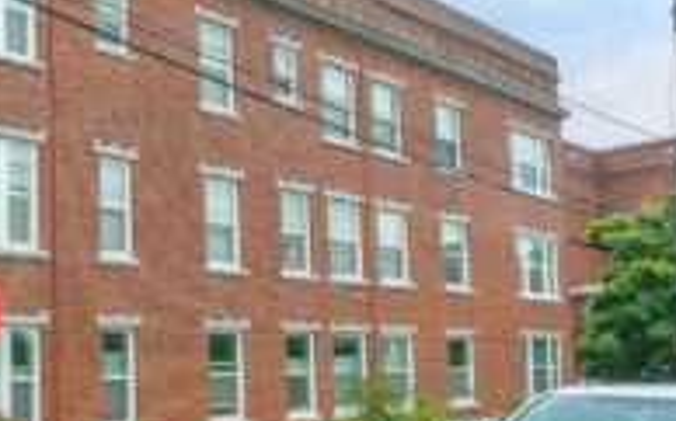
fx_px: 773
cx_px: 56
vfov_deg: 30.4
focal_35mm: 42
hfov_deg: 42.9
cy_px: 158
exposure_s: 1/50
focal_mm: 20
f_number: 7.1
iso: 80
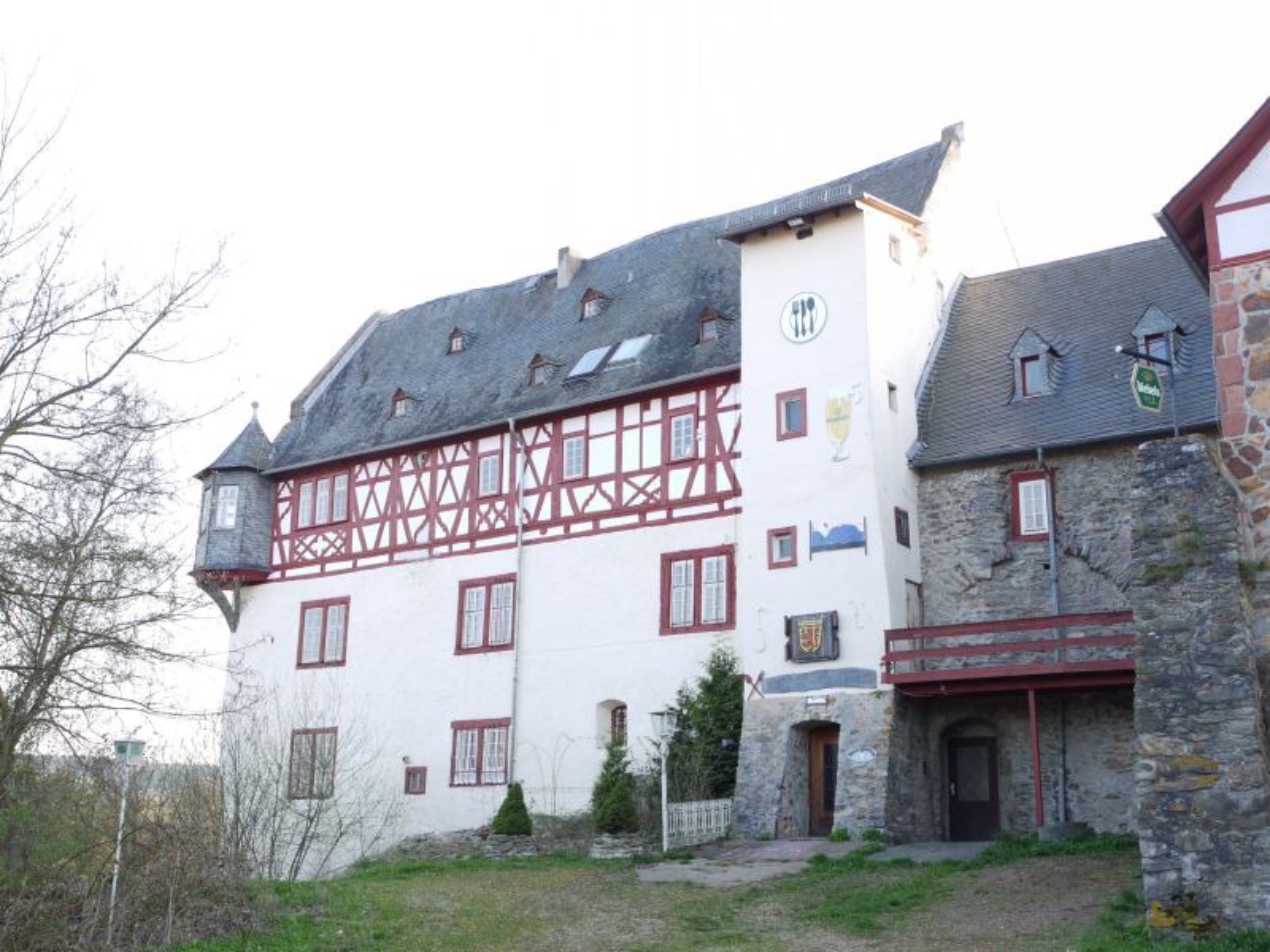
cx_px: 635
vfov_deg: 37.7
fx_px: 1394
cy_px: 476
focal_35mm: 38
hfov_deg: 49.0
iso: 160
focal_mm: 19
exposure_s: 1/80
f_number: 4.3
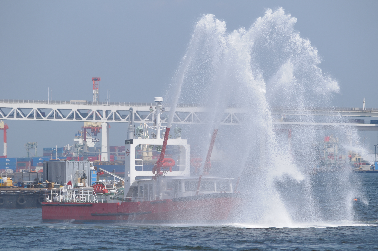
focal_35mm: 405
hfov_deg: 5.1
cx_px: 189
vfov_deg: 3.4
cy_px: 126
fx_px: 4247
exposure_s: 1/1000
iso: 200
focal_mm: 270
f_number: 7.1
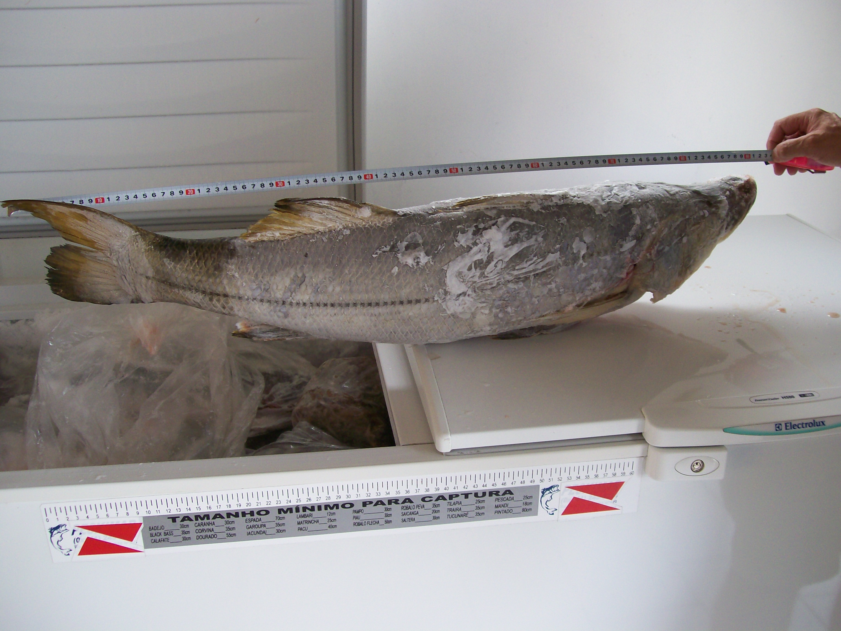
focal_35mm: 36
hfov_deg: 51.4
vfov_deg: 39.7
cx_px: 420
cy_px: 316
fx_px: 875
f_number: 2.7
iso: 80
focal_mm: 6
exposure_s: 1/101
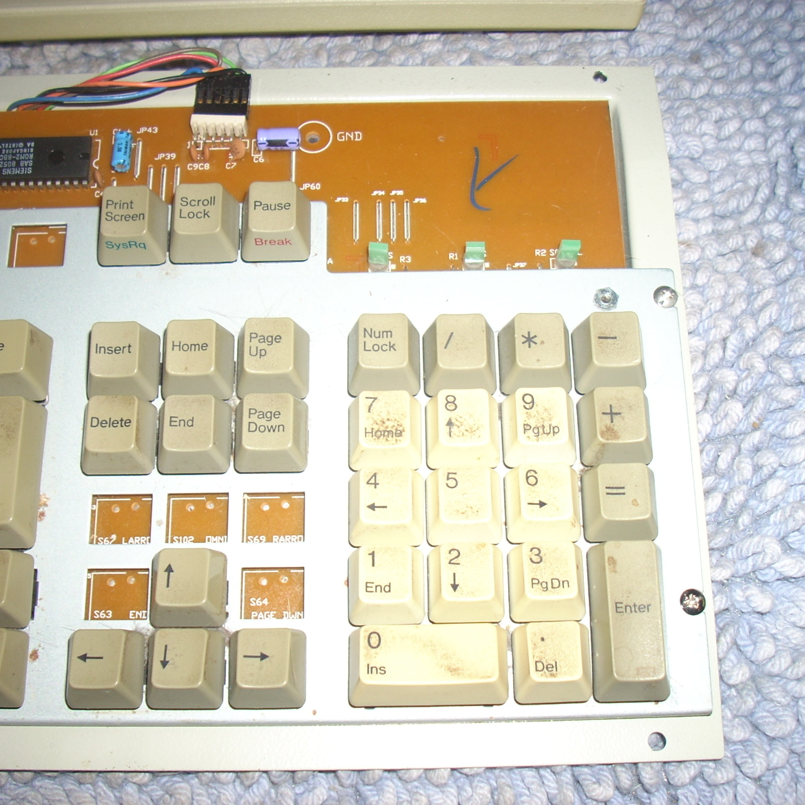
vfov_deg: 38.3
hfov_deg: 38.3
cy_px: 401
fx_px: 1158
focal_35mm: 44
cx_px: 407
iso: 64
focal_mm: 6.2
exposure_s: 1/60
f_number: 2.8
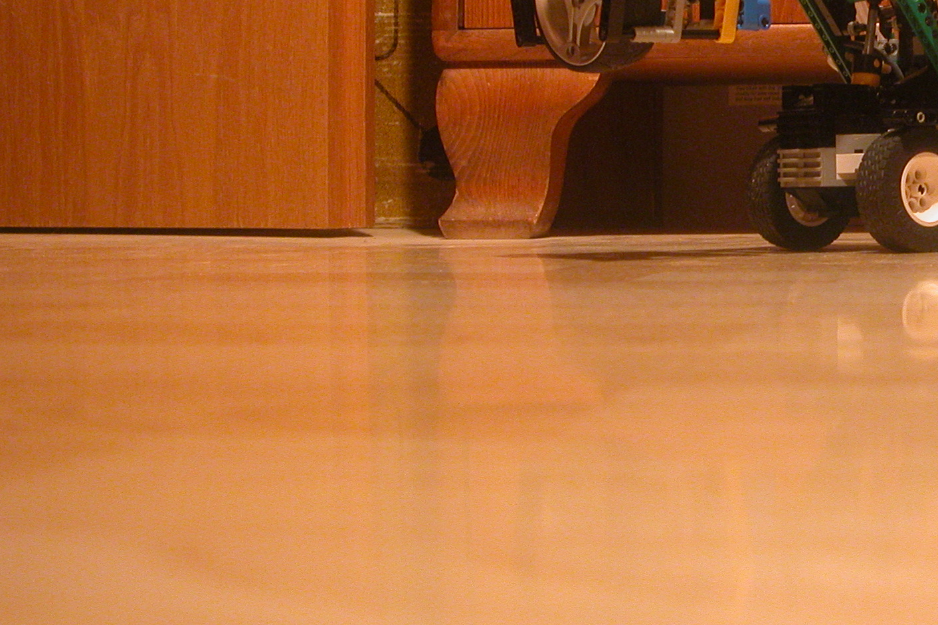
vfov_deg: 20.4
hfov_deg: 29.3
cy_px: 133
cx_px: 835
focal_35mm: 66
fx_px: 1719
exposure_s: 1/2.8
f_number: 2.8
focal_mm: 8.9
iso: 200
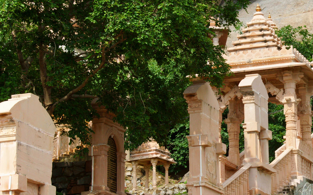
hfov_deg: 16.3
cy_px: 71
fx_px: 1077
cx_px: 293
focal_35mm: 126
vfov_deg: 10.4
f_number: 10
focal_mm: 35
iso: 100
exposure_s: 1/200
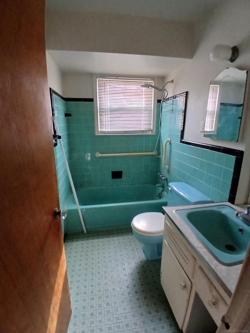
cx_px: 125
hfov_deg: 74.7
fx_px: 164
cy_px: 166
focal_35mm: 17
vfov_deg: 91.0
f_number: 2.2
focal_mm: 1.4
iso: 200
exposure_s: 1/30
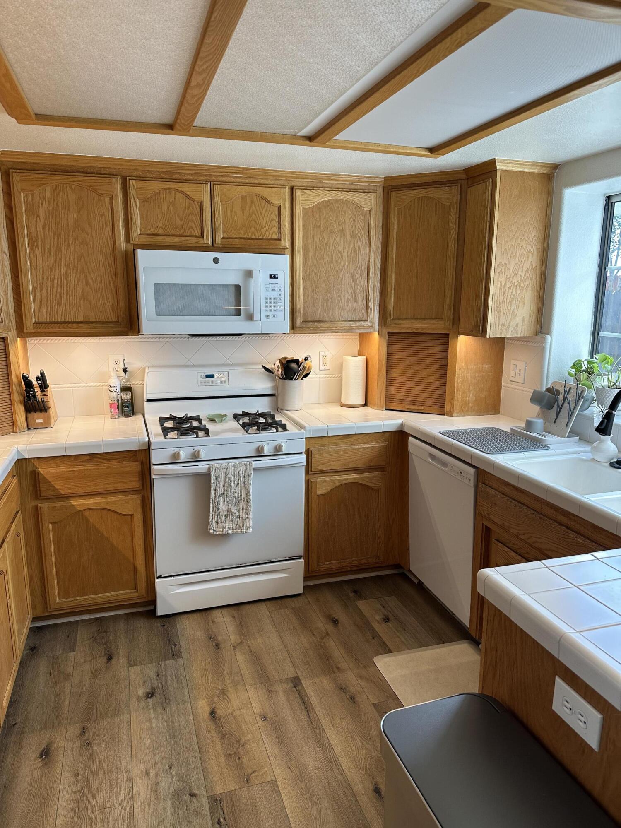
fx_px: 574
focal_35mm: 24
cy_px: 414
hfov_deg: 56.8
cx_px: 310
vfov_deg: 71.6
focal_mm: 6.86
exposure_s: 1/120
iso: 80
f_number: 1.78
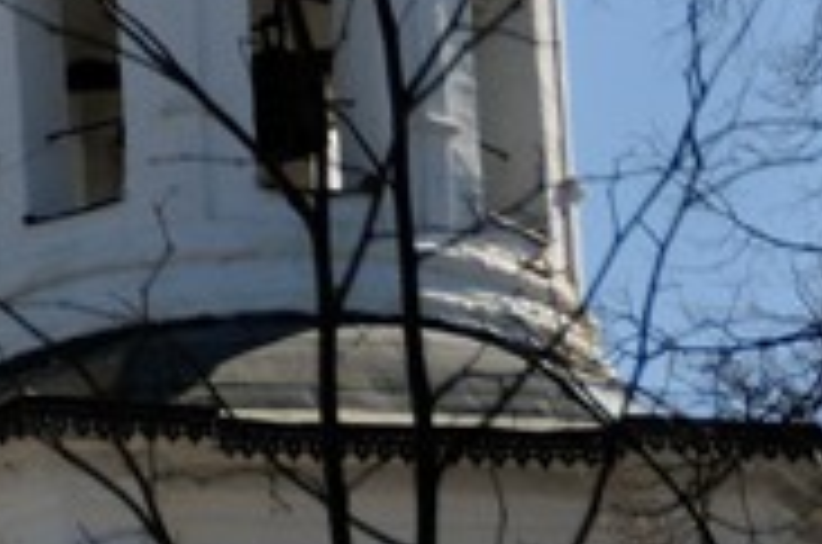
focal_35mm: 479
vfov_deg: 2.8
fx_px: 10919
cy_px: -524
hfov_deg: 4.3
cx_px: -889
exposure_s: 1/1250
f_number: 5.6
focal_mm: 65
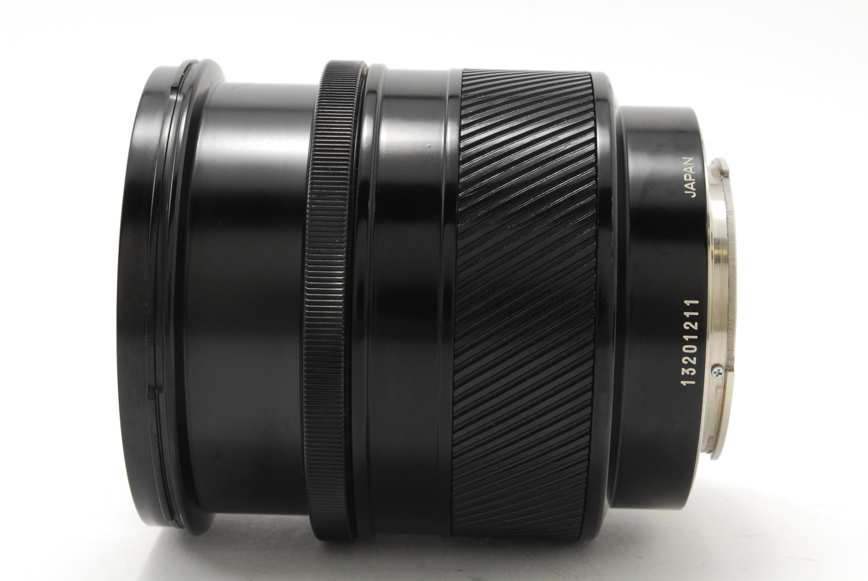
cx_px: 434
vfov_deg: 17.5
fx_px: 1883
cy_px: 290
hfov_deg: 26.0
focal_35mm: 78
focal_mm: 52
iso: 400
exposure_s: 1/125
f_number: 14
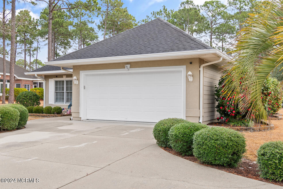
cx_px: 142
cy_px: 94
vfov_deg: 36.9
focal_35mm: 36
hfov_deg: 53.1
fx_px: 283
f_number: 5.6
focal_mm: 18
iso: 100
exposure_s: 1/40
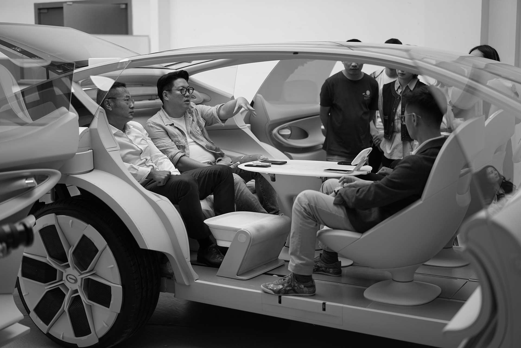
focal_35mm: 55
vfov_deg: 24.6
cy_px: 174
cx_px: 260
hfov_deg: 36.2
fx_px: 796
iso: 100
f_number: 1.8
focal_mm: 55
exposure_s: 1/200
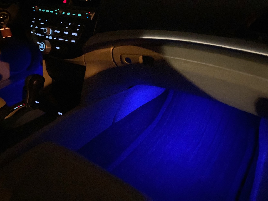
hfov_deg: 63.4
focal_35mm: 28
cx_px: 134
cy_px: 100
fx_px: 217
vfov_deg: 49.7
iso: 2000
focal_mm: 3.99
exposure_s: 1/4
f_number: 1.8
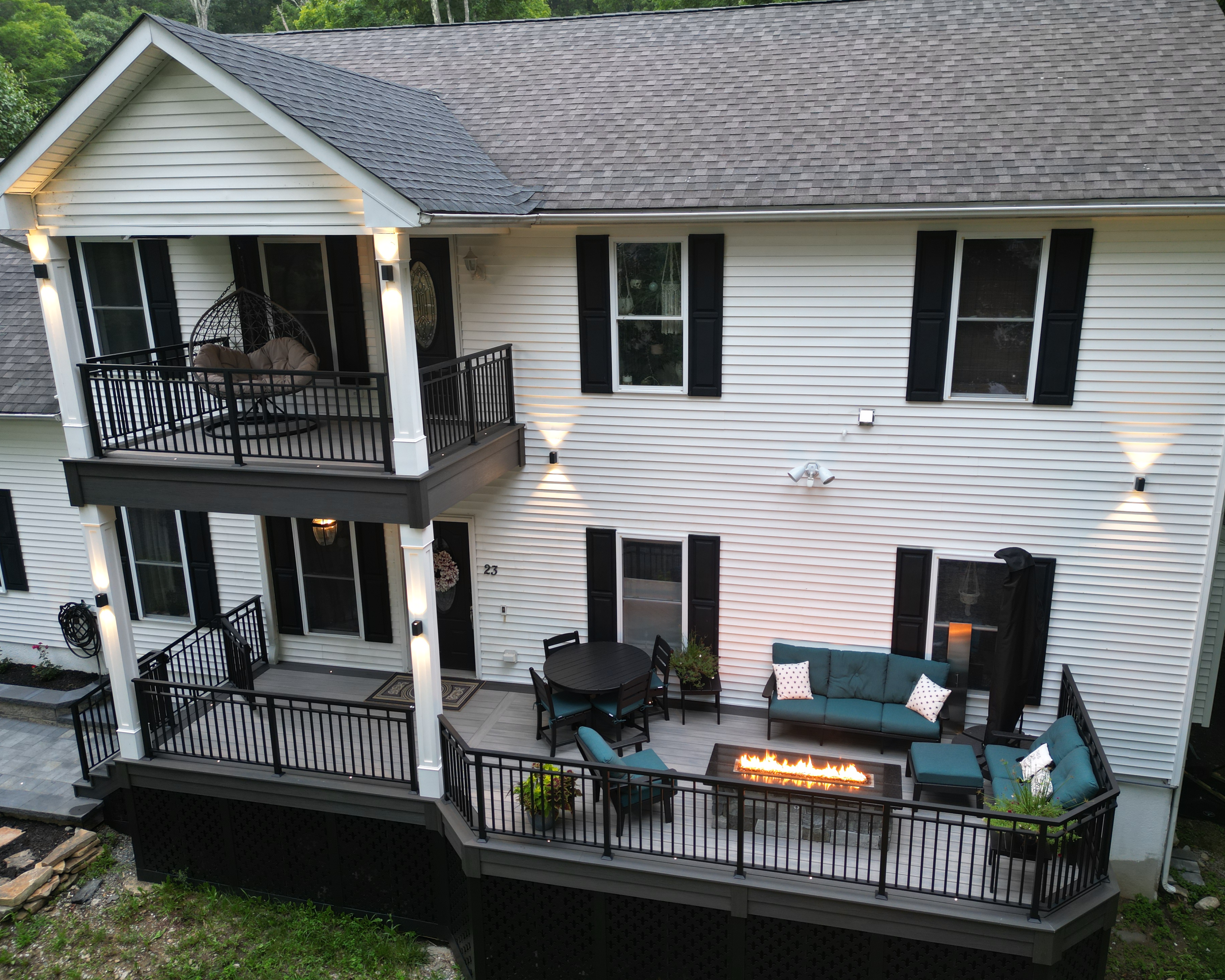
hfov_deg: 66.0
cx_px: 650
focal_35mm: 26
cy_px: 495
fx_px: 943
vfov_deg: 54.9
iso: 100
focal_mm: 6.72
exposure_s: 1/30
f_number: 1.7
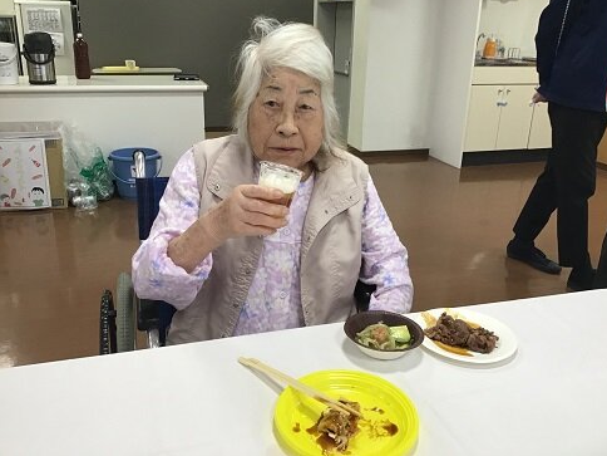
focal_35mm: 32
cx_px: 312
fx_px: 561
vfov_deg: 44.2
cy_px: 222
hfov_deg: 56.8
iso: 32
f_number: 2.4
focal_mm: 3.3
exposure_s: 1/30
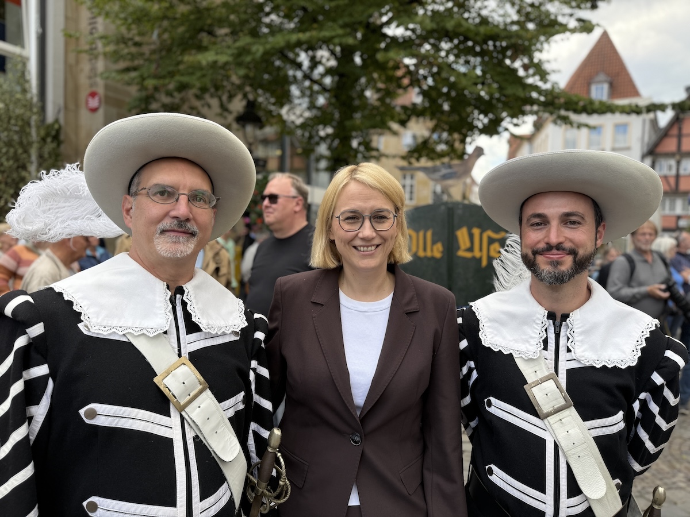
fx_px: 478
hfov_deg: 71.6
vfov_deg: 56.8
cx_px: 345
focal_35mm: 24
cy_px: 258
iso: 80
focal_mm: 6.76
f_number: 1.78
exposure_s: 1/649
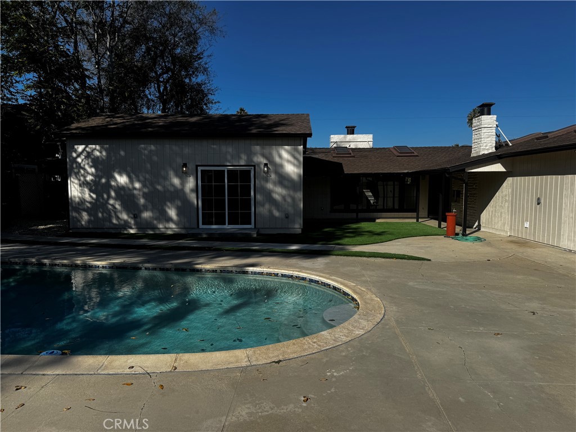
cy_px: 216
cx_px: 288
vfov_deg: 56.8
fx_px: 399
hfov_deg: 71.6
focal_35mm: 24
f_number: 1.78
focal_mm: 6.76
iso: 80
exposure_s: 1/6410
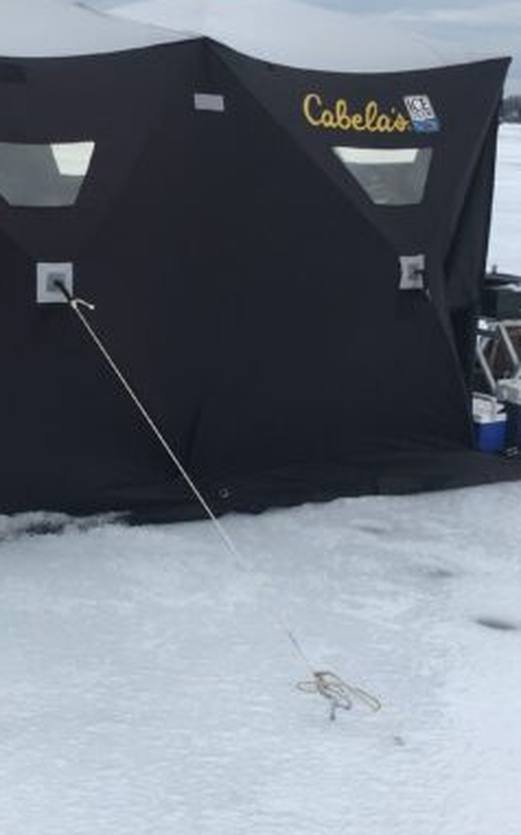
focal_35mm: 60
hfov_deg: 20.8
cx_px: -18
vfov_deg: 33.8
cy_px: 307
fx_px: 1364
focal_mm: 4.15
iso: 25
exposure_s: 1/538
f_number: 2.2
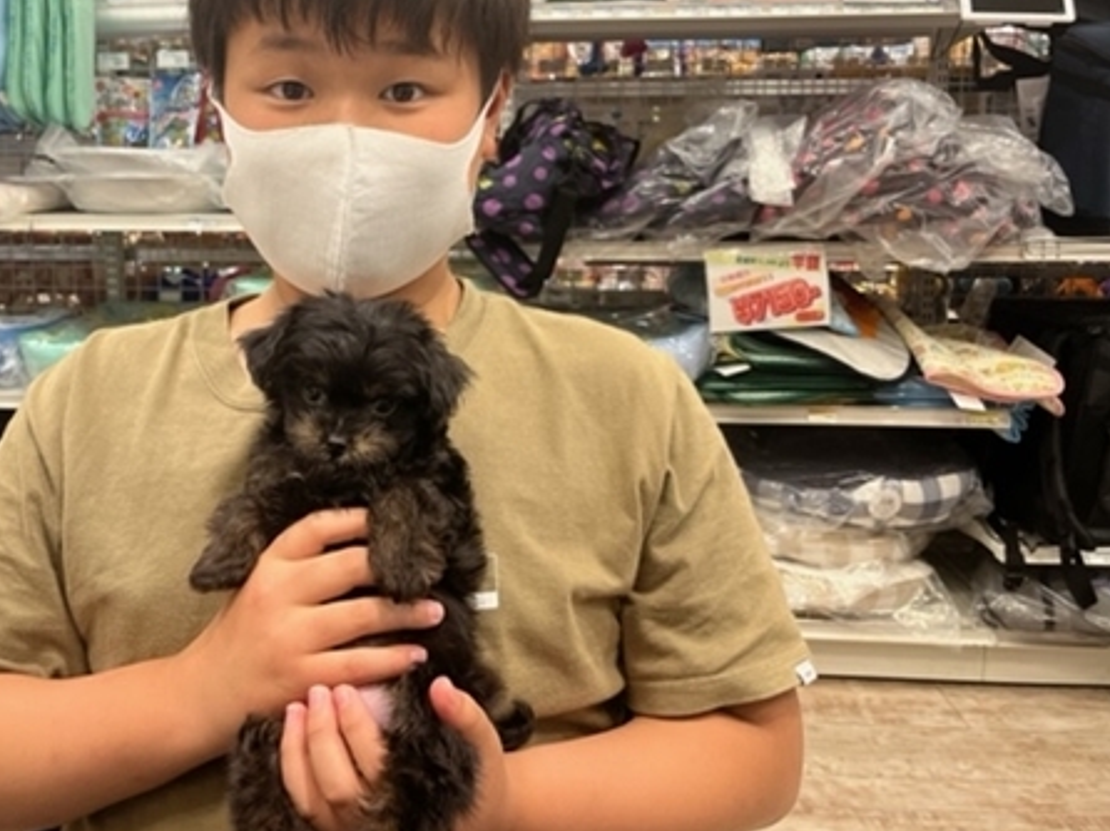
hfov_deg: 51.9
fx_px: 1122
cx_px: 388
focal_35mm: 35
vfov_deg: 40.4
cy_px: 313
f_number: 1.6
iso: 80
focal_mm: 5.1
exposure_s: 1/100
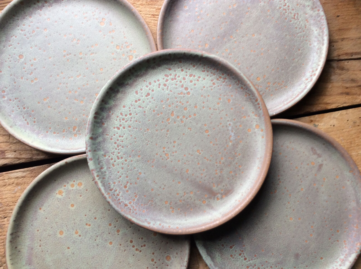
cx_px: 180
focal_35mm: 32
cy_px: 134
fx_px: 333
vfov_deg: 44.1
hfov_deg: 56.9
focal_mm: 3.3
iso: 40
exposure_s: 1/25
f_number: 2.4
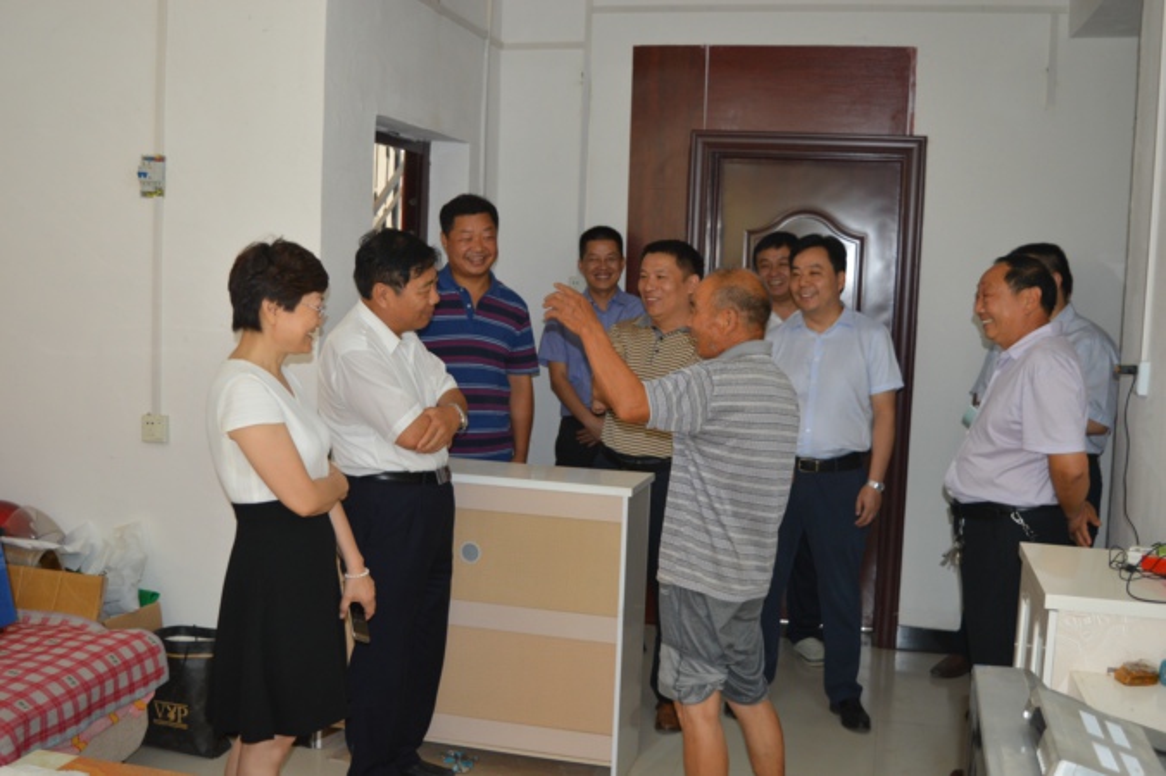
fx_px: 1262
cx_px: 583
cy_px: 388
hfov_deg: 49.6
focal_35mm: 39
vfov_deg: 34.2
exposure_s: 1/60
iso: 450
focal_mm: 26
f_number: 4
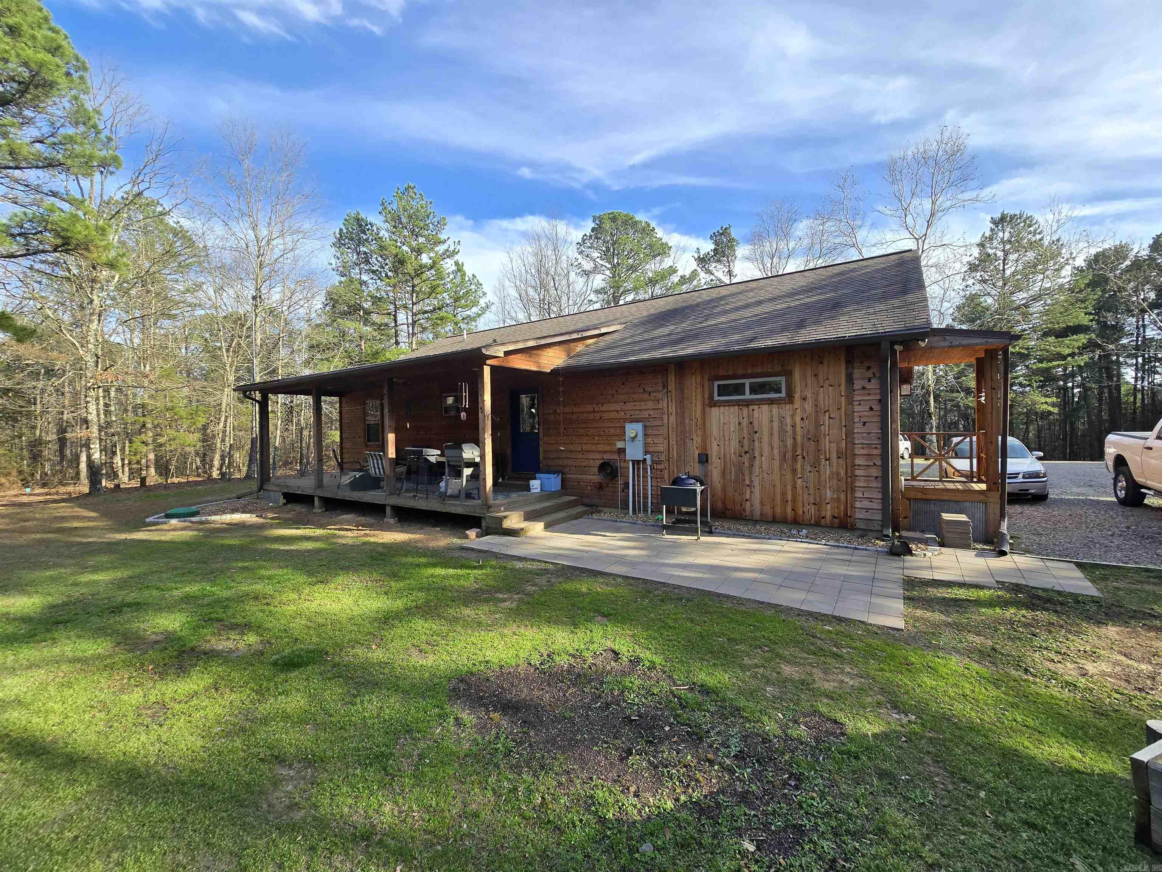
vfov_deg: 89.9
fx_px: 436
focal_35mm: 13
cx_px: 581
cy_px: 436
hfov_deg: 106.2
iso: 50
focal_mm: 2.2
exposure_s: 1/681
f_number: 2.2
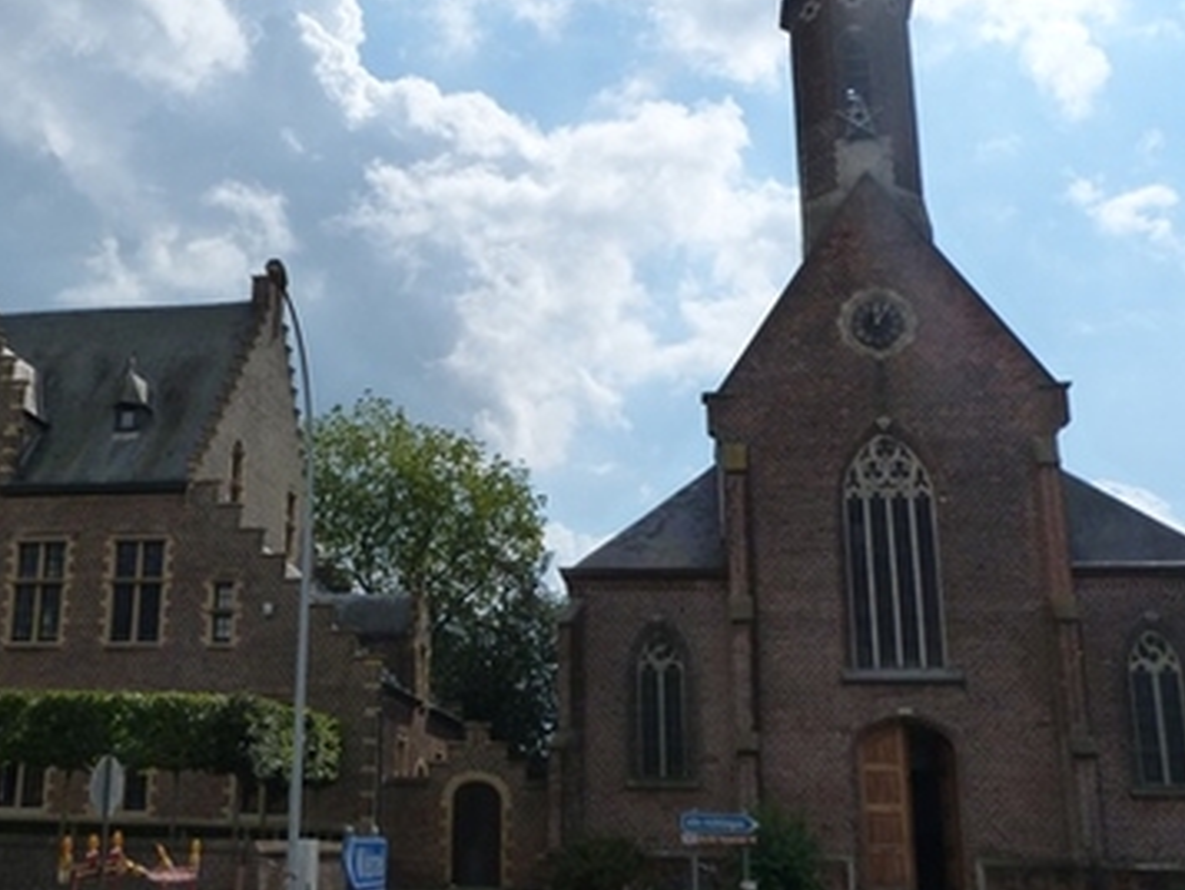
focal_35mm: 42
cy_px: 355
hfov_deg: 44.1
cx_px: 388
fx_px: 1438
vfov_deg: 34.3
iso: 125
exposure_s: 1/1000
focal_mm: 4.5
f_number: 5.6
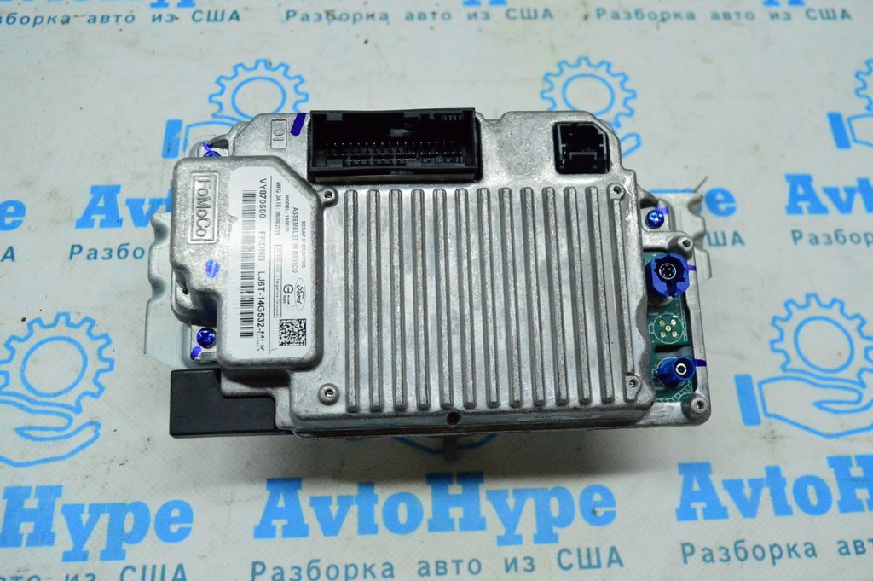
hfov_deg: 57.3
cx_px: 436
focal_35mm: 33
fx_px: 800
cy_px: 290
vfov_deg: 39.9
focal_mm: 22
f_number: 6.3
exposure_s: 1/640
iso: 6400
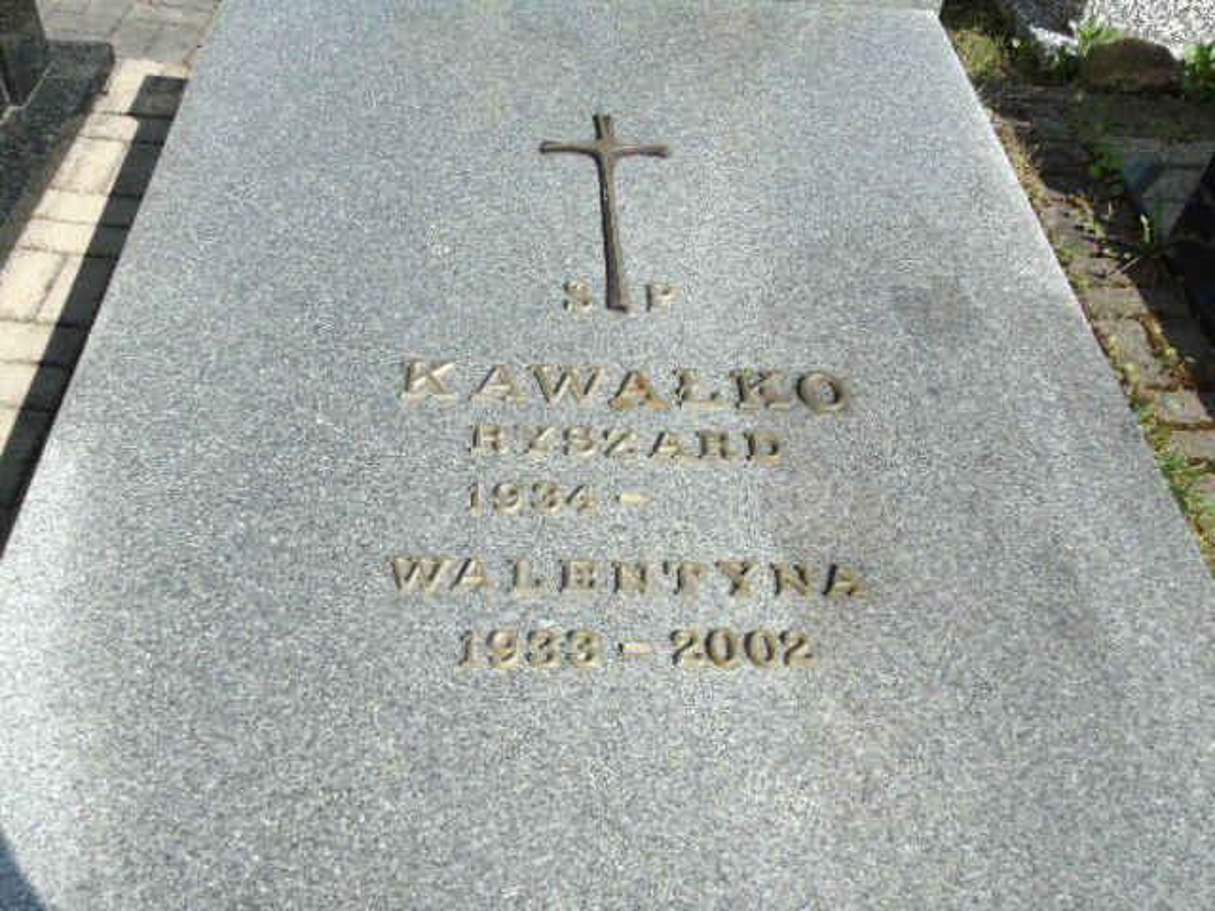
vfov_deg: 48.2
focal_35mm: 29
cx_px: 608
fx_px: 1018
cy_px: 456
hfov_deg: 61.7
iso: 80
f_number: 3.6
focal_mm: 5.2
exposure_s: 1/800
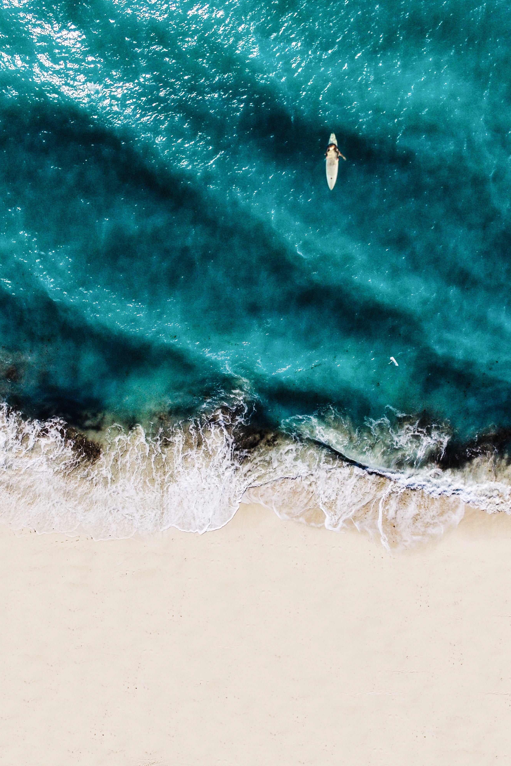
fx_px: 447
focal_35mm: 21
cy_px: 386
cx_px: 261
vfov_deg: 81.2
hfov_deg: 59.5
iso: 100
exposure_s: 1/3200
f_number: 2.8
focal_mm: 3.61
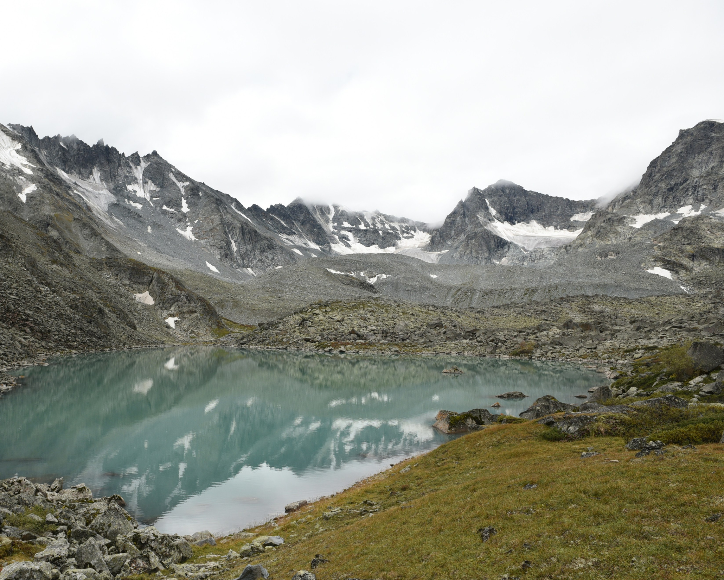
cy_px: 289
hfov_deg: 61.5
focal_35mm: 28
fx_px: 600
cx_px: 278
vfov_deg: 51.5
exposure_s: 1/1000
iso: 400
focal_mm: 24
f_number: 6.3
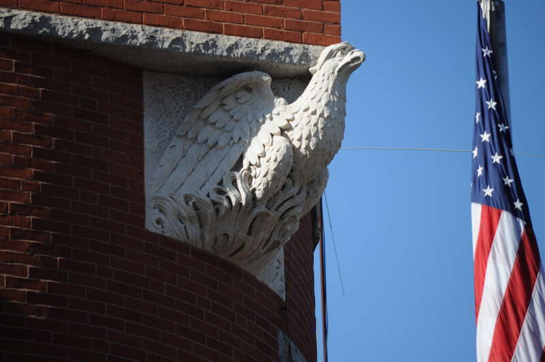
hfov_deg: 8.3
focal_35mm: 248
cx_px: 272
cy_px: 181
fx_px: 3742
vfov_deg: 5.5
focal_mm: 165
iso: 200
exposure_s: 1/800
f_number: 5.3
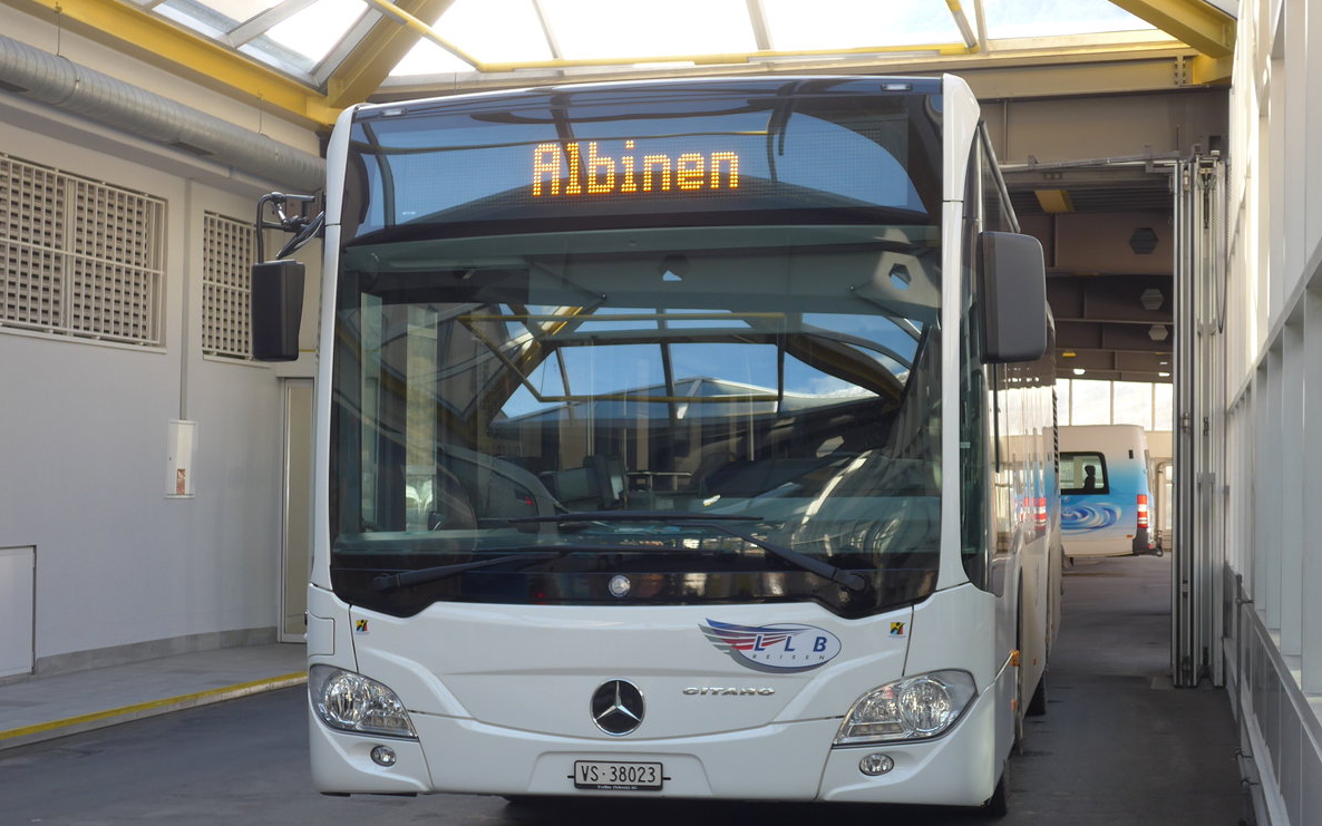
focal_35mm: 59
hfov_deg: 34.5
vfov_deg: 22.0
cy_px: 428
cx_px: 659
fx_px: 2125
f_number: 3.4
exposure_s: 1/60
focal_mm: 11.3
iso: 100
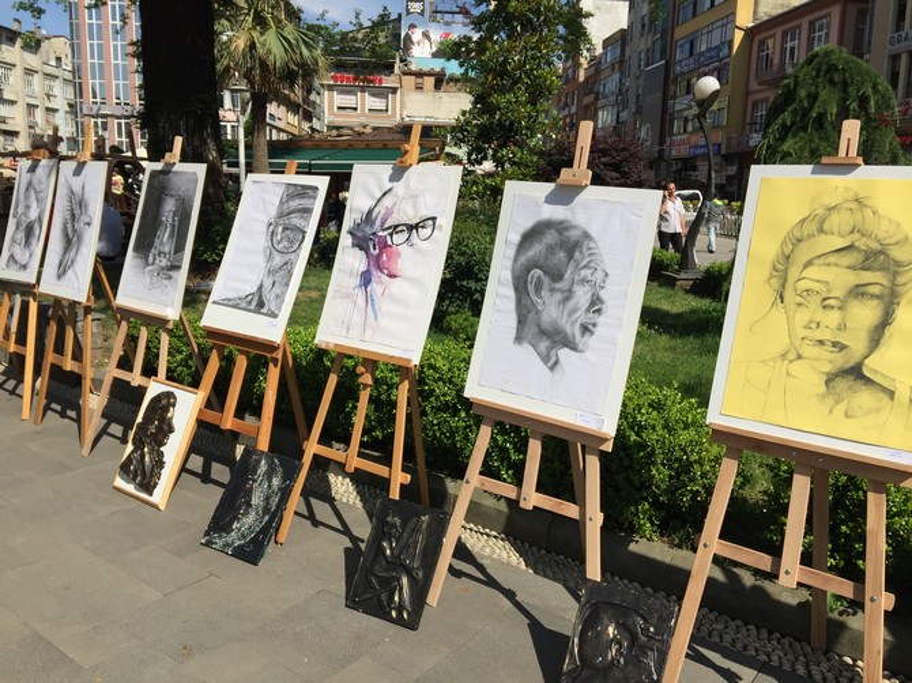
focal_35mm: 29
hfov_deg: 61.7
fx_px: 764
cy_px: 342
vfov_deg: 48.2
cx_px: 456
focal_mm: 4.15
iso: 32
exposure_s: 1/3597
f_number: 2.2
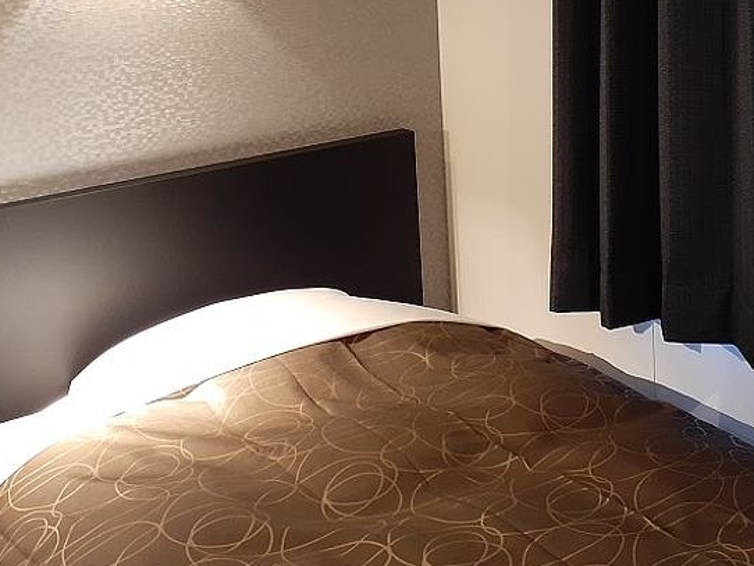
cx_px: 448
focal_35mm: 51
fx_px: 1111
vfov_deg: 27.9
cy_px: 96
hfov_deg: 37.3
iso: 250
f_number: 1.9
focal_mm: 3.6
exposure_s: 1/24
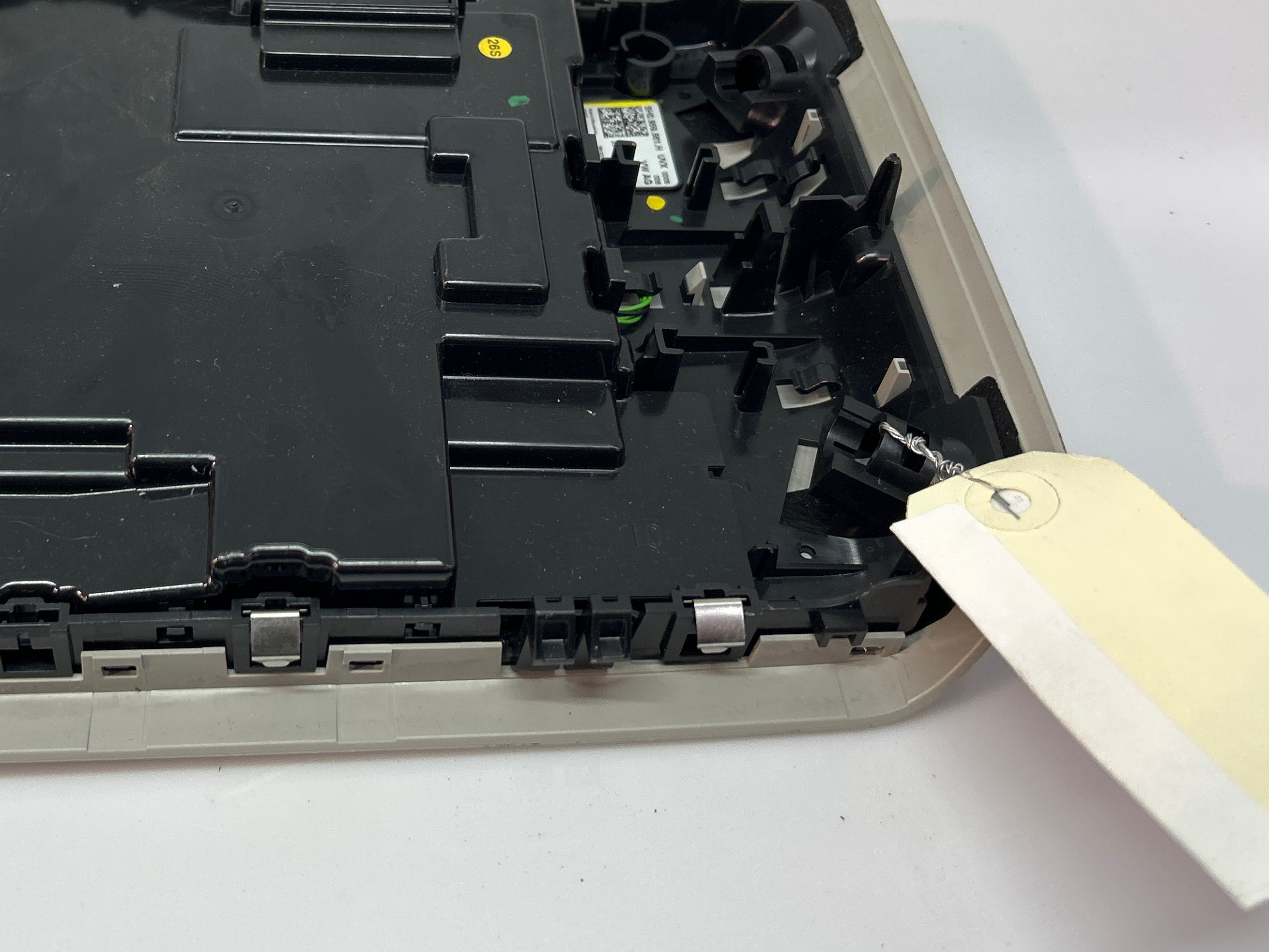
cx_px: 316
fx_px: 1466
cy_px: 296
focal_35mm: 40
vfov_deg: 35.5
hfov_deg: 45.2
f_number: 1.5
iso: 80
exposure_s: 1/100
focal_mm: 5.7
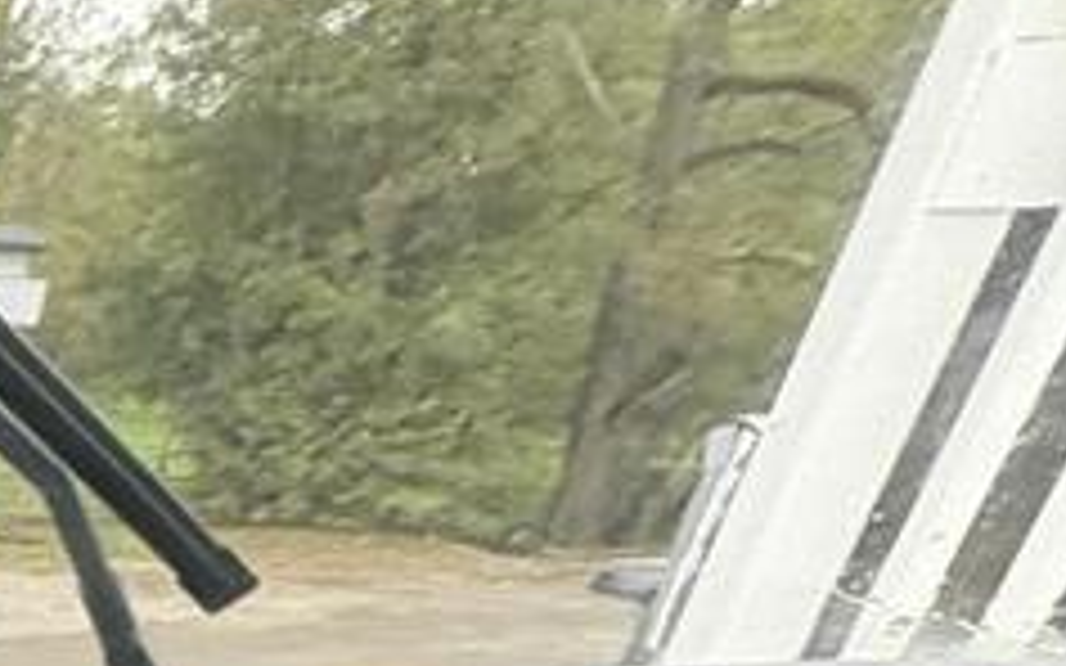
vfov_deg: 15.9
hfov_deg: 23.0
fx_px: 1627
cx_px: -783
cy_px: 1454
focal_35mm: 56
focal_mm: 2.22
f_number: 2.2
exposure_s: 1/87
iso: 200
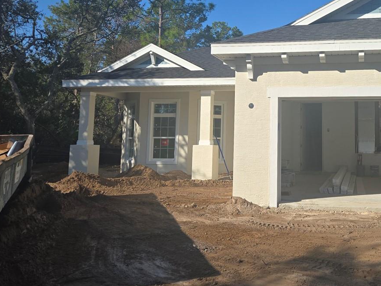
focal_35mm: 42
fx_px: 462
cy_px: 92
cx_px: 287
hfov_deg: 43.3
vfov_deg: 34.0
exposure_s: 1/1920
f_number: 1.8
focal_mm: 5.4
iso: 25
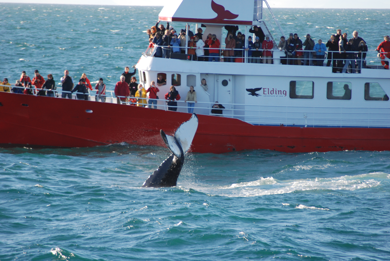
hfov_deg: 4.6
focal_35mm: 450
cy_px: 130
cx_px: 195
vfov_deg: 3.1
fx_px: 4881
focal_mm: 300
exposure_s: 1/500
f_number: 5.6
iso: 280
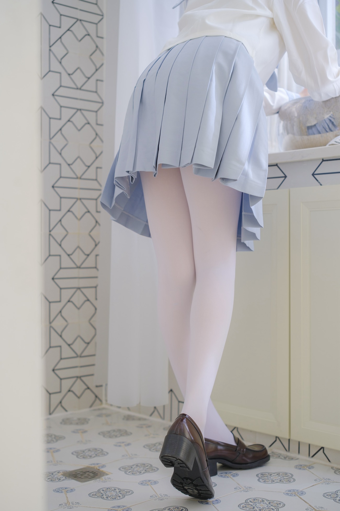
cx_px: 170
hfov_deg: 27.0
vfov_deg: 39.6
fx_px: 708
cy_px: 256
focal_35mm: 50
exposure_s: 1/60
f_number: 2.2
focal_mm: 33
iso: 160
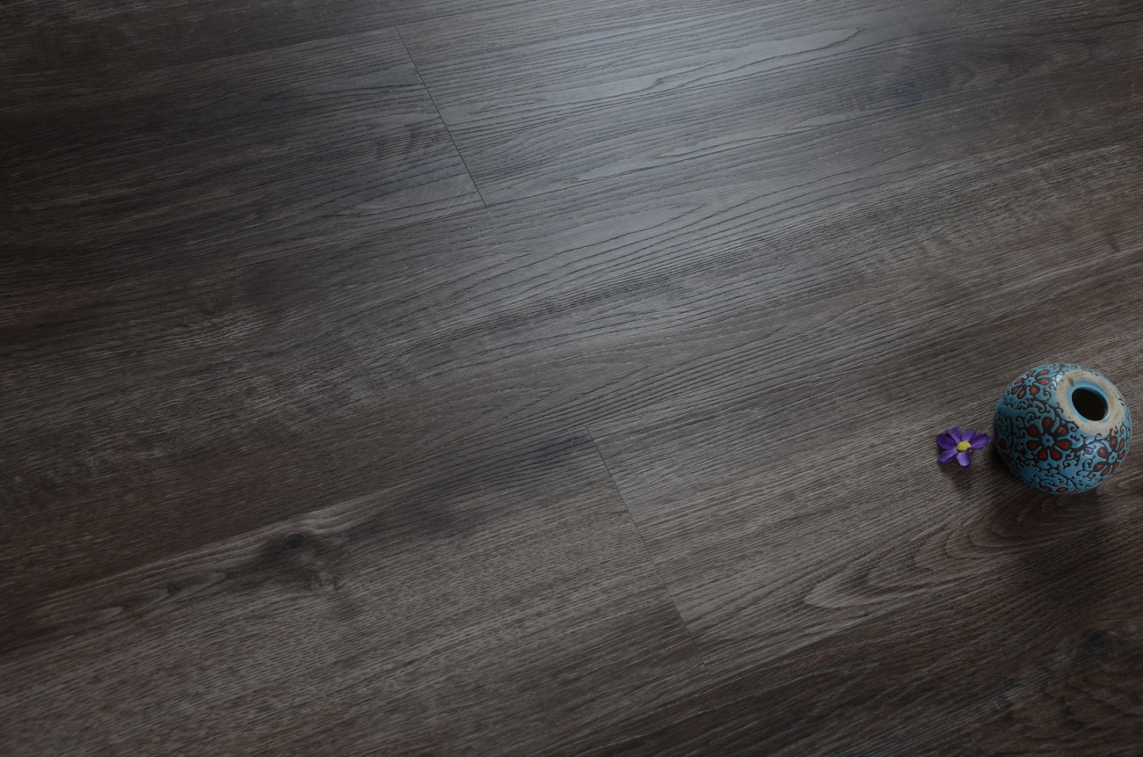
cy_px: 378
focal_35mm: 42
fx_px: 1331
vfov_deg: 31.8
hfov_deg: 46.5
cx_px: 572
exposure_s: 1/100
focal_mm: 28
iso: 100
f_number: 7.1
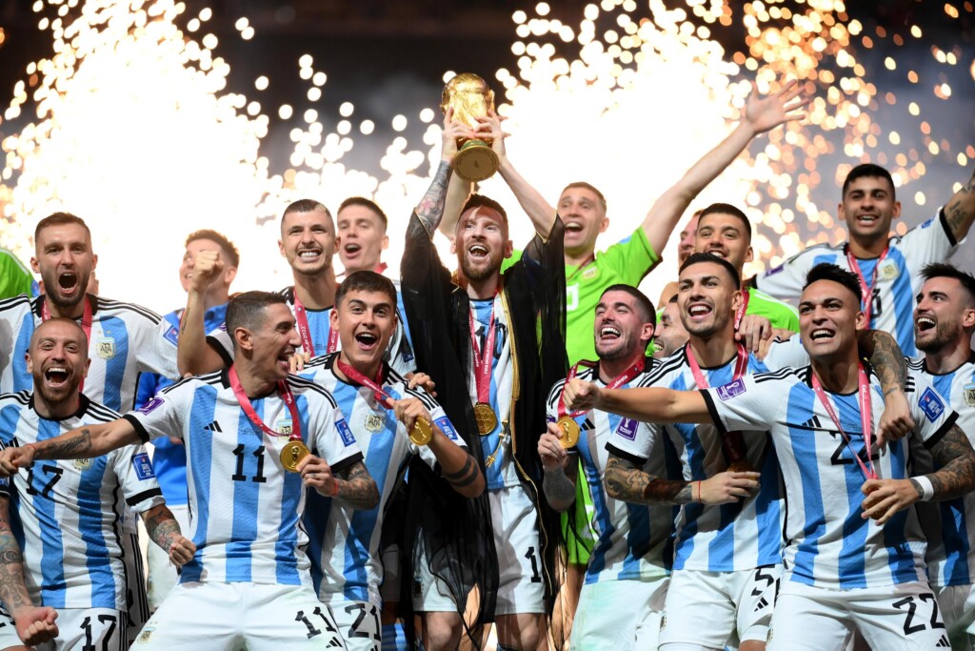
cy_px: 326
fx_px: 5959
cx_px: 488
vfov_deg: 6.2
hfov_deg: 9.4
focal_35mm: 220
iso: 3200
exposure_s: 1/500
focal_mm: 220
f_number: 2.8
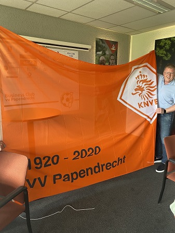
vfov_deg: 67.3
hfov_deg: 53.0
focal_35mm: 26
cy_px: 116
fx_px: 175
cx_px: 88
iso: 125
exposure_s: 1/95
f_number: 1.8
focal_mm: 4.25
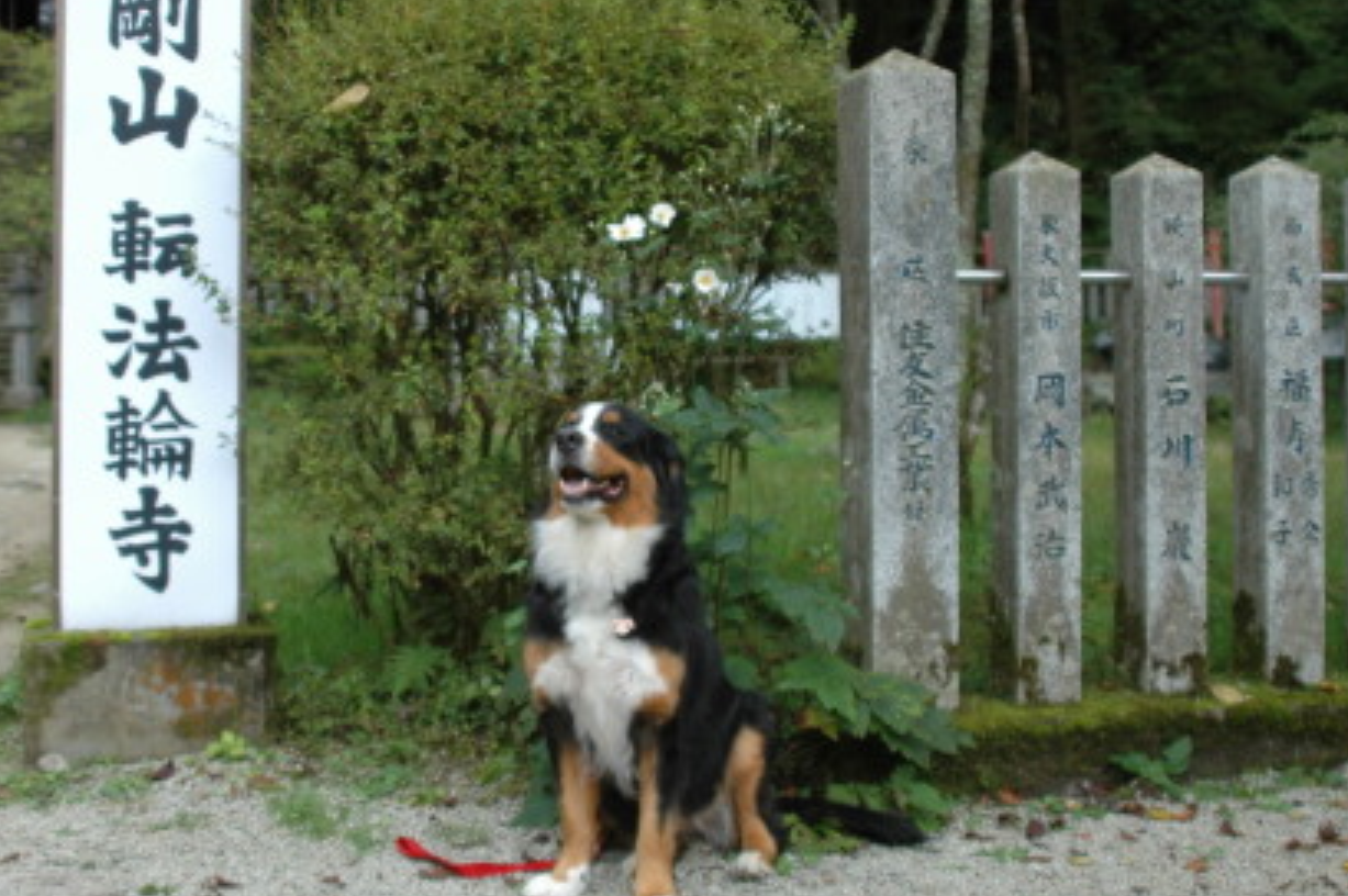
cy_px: 402
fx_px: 2058
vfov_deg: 24.6
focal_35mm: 55
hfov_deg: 36.2
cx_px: 587
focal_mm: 30
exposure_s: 1/60
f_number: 4
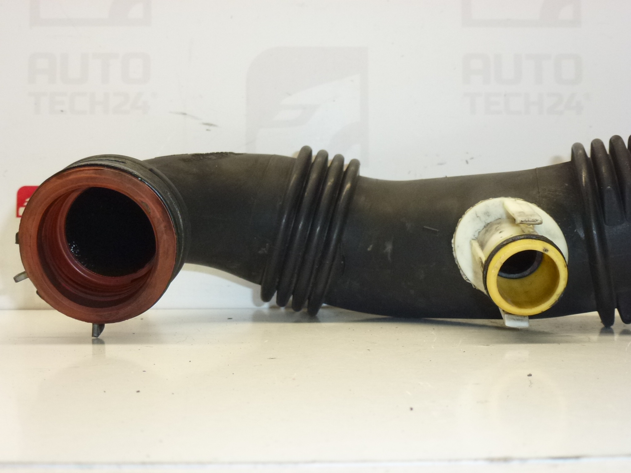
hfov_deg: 42.1
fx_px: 820
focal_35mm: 45
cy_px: 236
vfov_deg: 32.2
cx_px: 316
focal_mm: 8
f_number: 4
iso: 400
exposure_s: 1/125
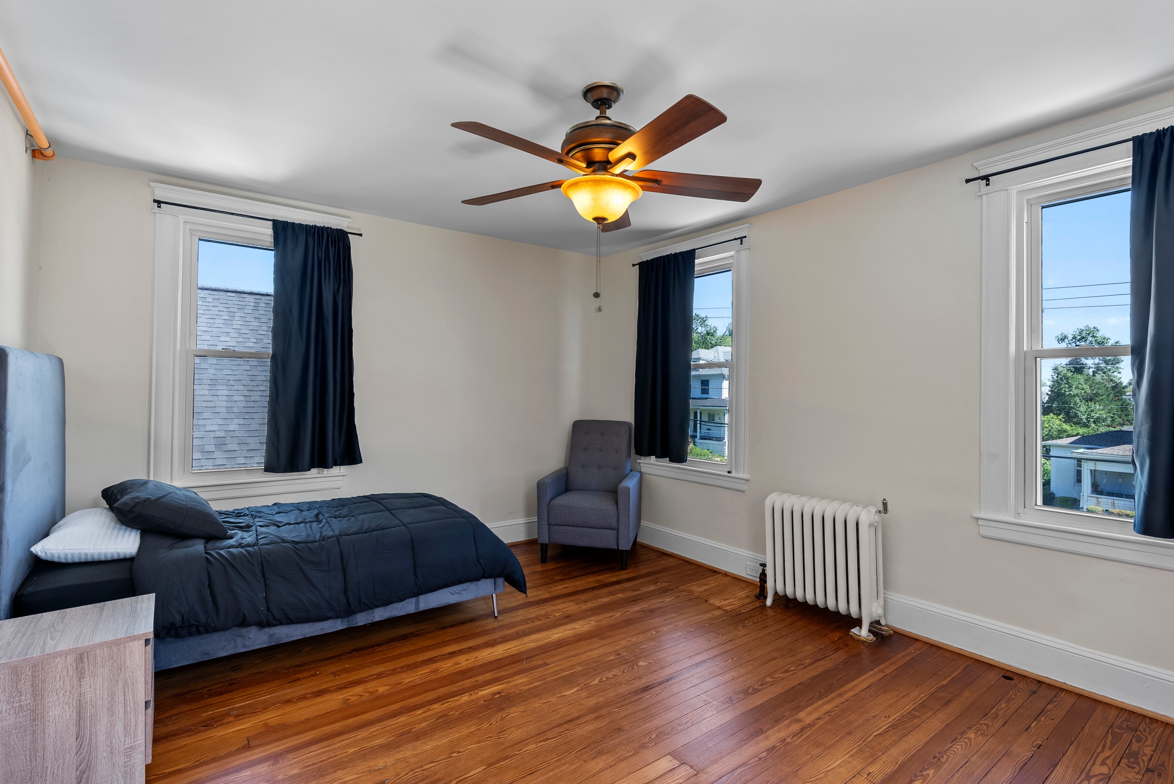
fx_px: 522
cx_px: 587
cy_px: 392
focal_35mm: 16
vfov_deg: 73.8
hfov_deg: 96.7
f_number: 8
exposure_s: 1/1.67
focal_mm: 16
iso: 100
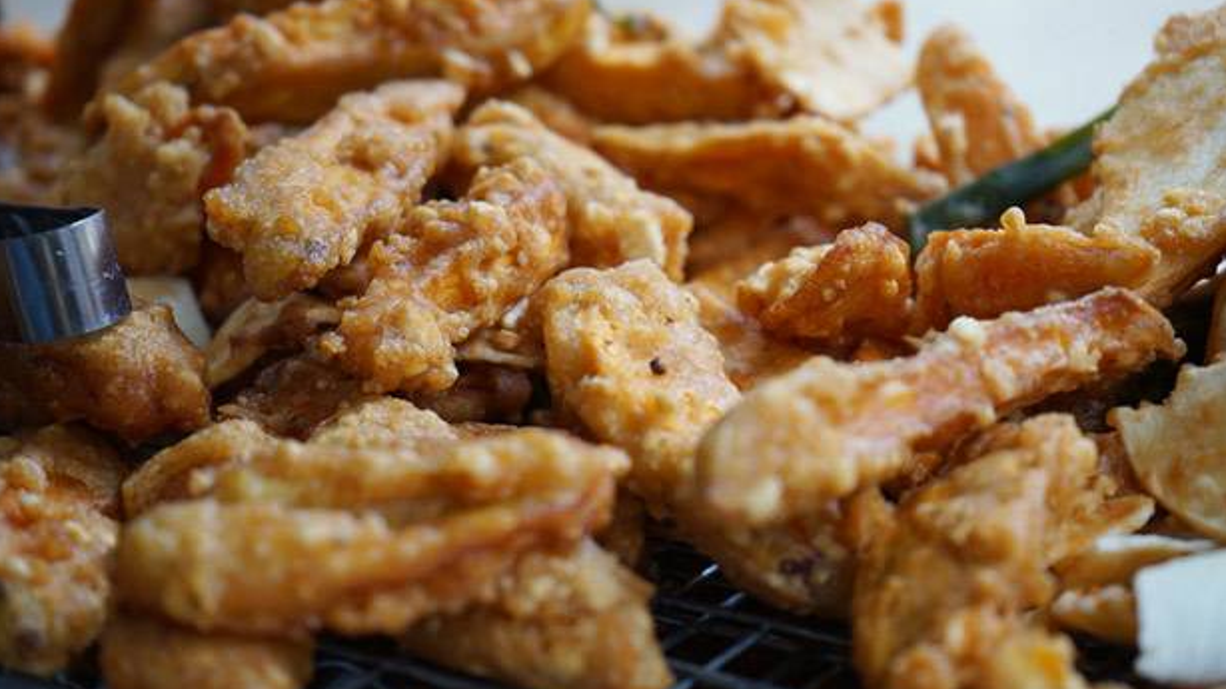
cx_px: 609
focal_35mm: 74
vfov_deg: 16.3
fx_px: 2405
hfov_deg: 28.6
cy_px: 293
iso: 500
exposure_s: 1/80
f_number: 5.6
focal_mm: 70
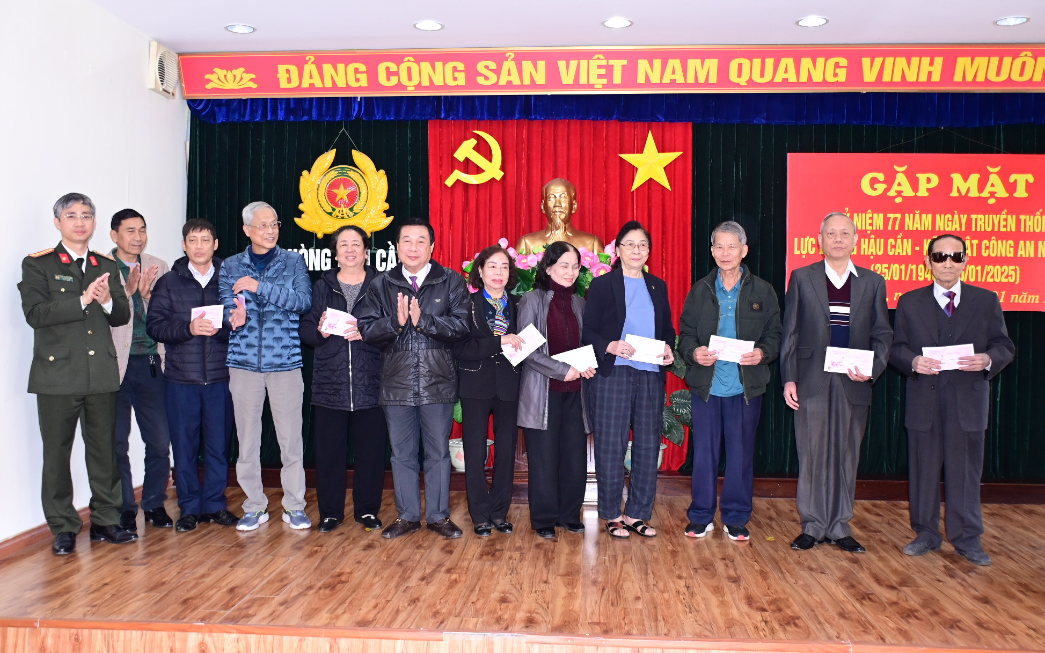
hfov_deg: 56.7
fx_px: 968
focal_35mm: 34
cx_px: 518
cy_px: 340
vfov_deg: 37.3
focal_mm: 22
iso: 1250
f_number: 3.5
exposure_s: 1/200
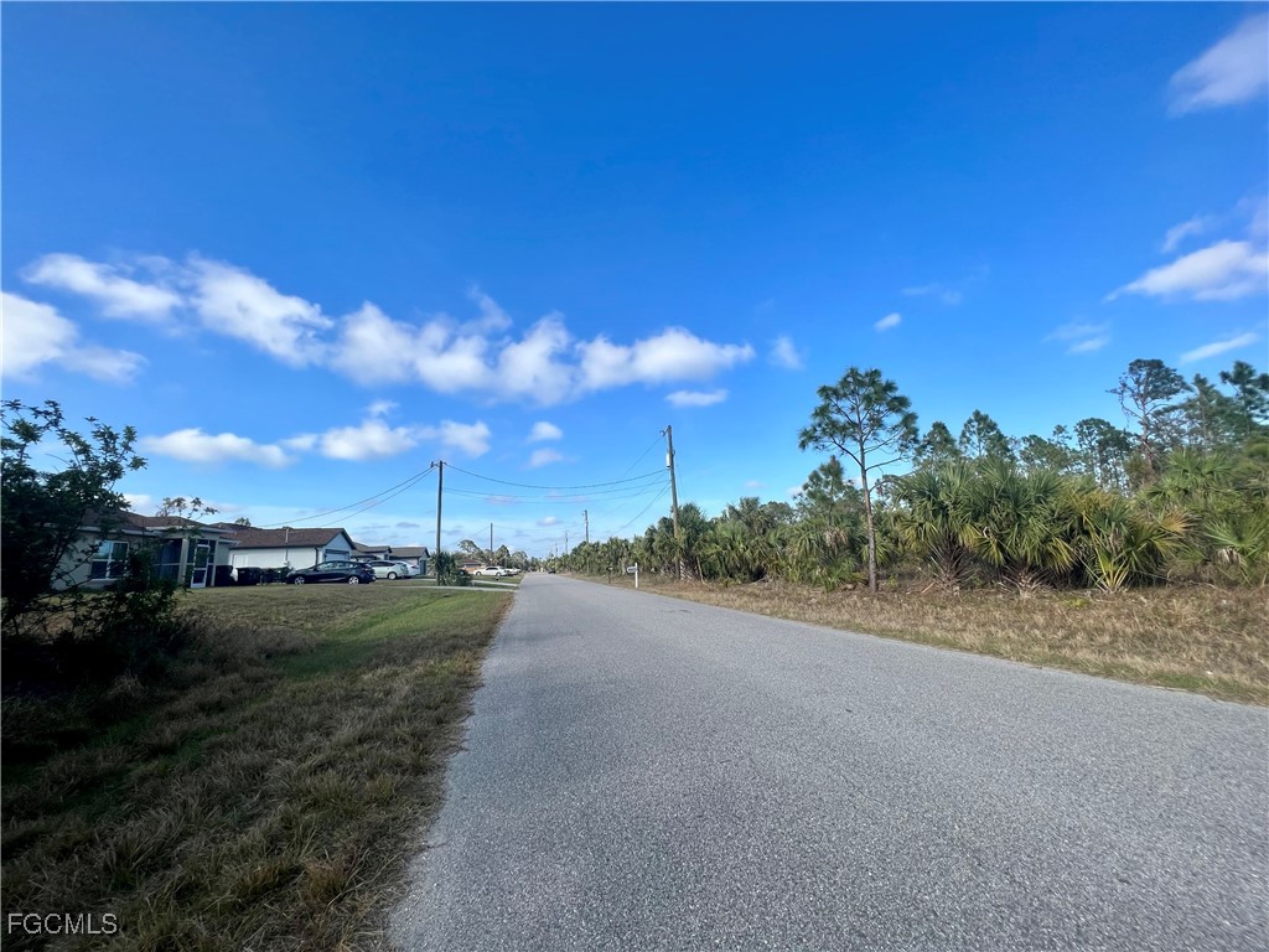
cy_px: 476
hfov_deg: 106.2
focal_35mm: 13
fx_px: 477
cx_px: 634
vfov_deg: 89.9
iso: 32
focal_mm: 1.57
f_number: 1.8
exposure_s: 1/1647
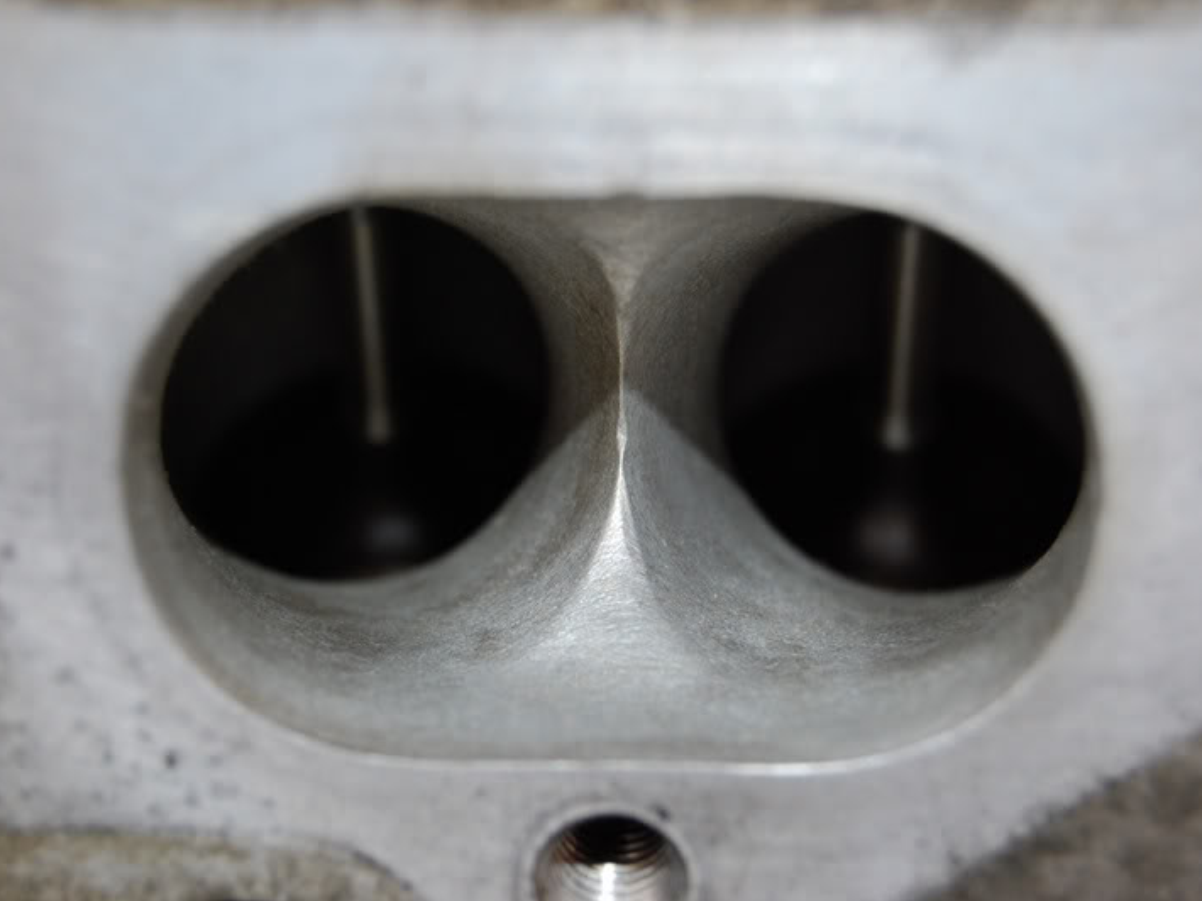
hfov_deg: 21.9
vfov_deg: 16.5
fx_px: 3108
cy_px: 450
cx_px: 603
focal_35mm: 90
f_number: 7.1
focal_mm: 55
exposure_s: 1/60
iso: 400
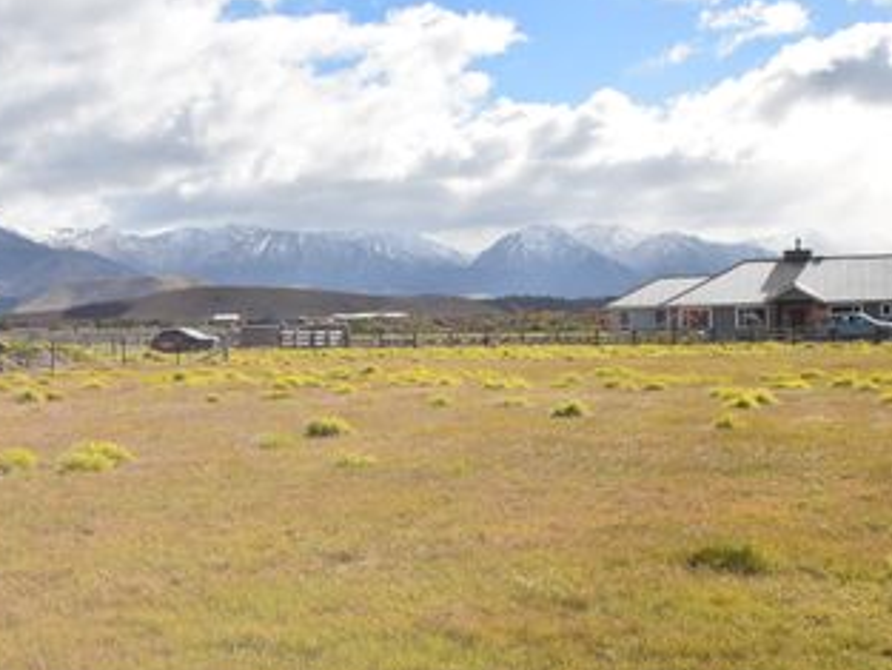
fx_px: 1340
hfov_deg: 36.8
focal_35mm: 52
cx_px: 399
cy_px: 378
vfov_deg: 28.0
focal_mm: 24
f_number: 13
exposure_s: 1/200
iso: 100
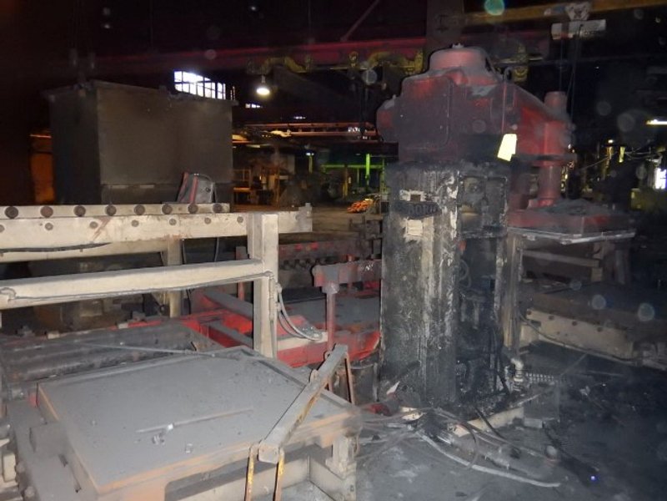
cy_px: 250
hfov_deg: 61.7
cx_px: 334
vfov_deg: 48.2
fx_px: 559
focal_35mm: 29
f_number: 2.8
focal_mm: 5.1
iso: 1600
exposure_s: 1/30
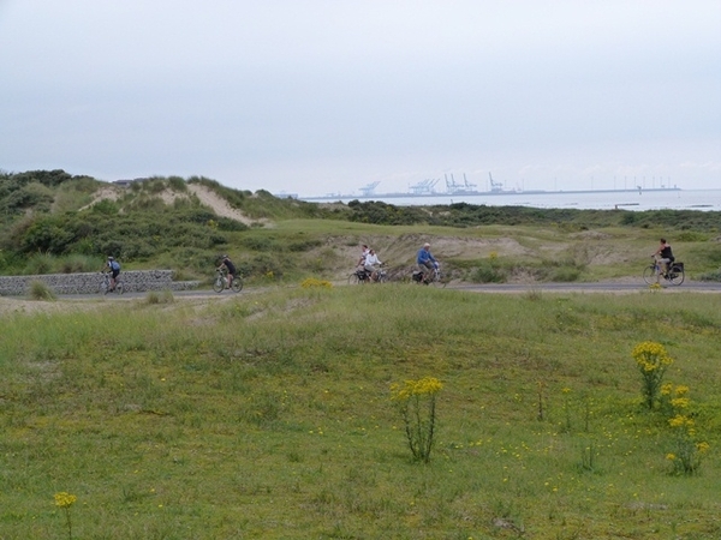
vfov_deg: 18.4
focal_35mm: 80
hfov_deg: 24.4
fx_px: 1666
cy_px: 270
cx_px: 360
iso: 125
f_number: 5
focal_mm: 14.5
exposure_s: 1/200
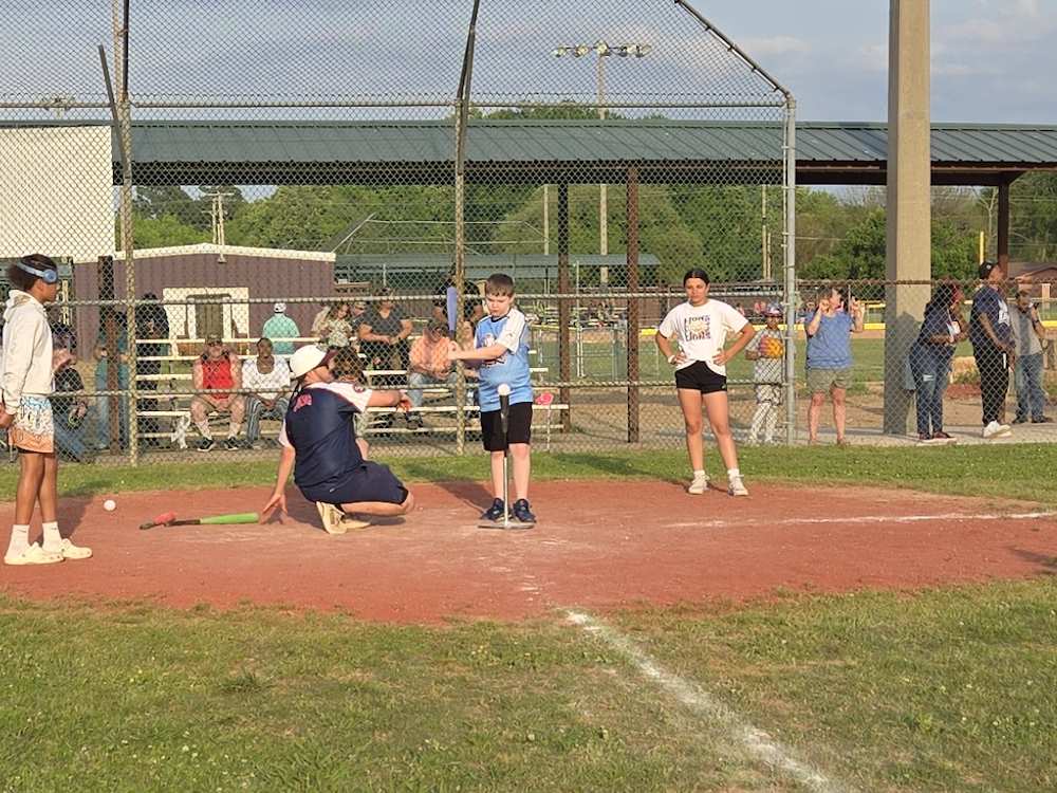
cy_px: 396
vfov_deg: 58.9
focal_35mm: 23
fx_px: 702
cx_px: 528
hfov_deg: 73.9
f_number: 1.8
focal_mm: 5.4
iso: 25
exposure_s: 1/1033
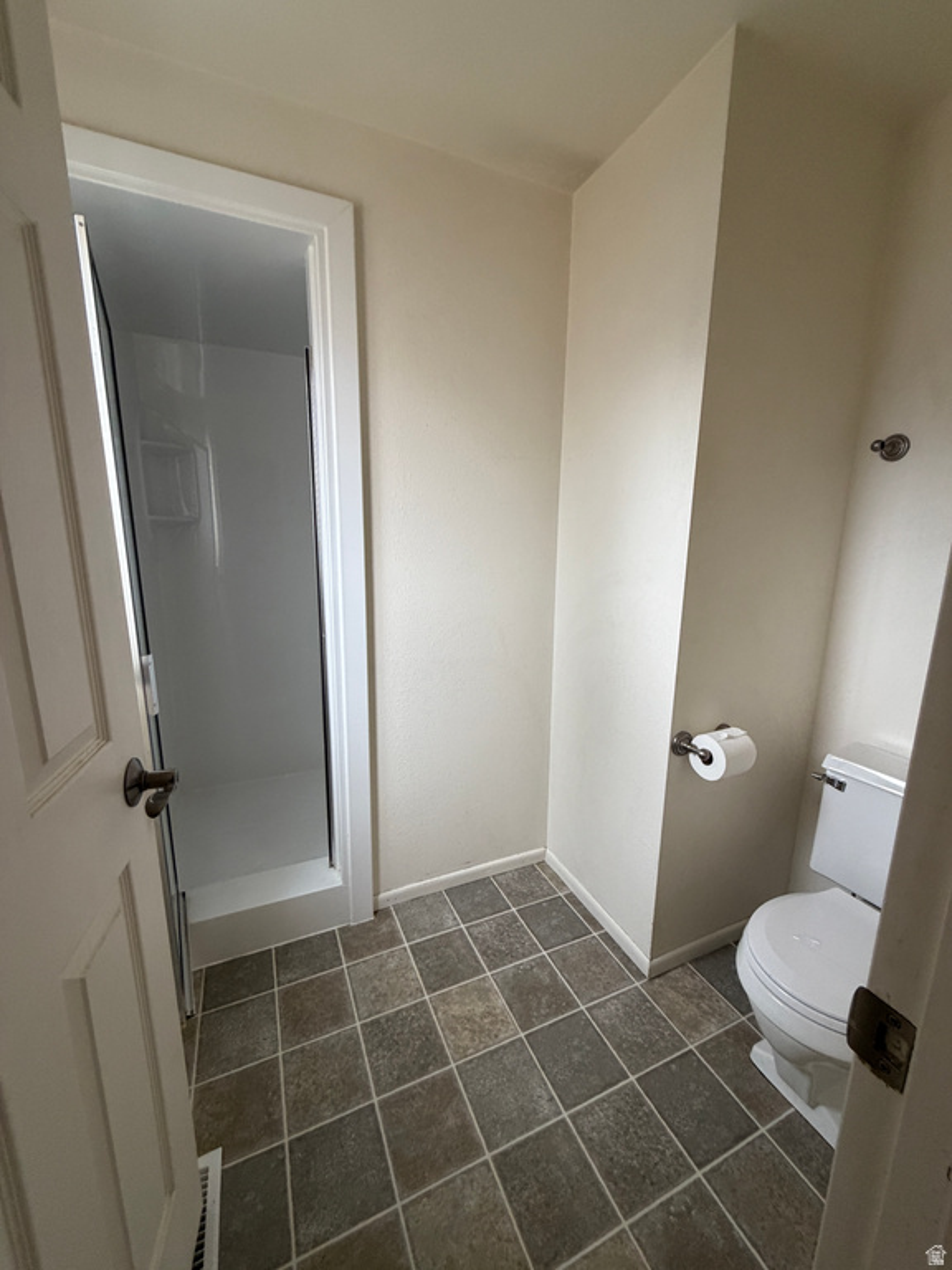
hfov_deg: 85.7
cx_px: 476
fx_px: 513
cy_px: 635
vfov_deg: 102.1
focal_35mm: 14
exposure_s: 1/83
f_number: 2.2
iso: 320
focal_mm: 2.22
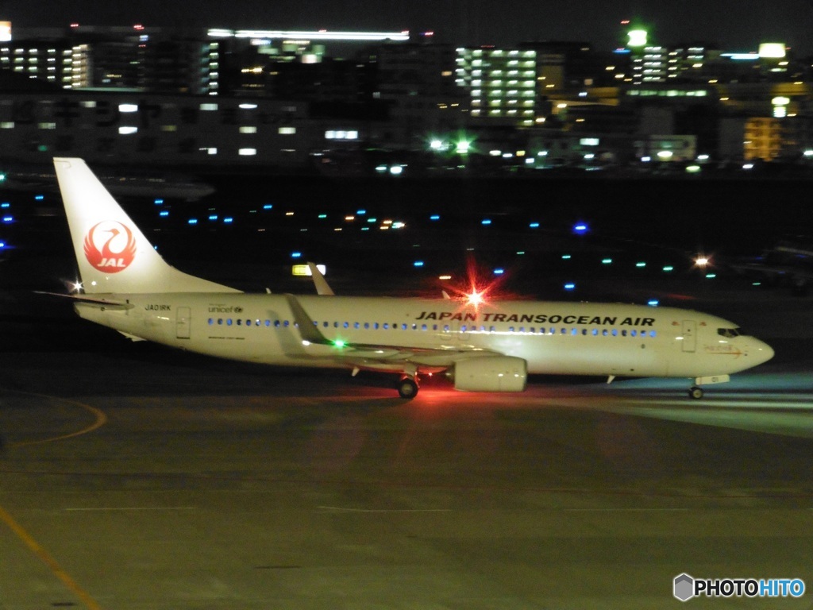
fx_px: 3617
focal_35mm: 154
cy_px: 305
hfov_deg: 12.8
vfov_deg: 9.6
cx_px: 406
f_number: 5.4
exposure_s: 1/4
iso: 1250
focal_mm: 27.6
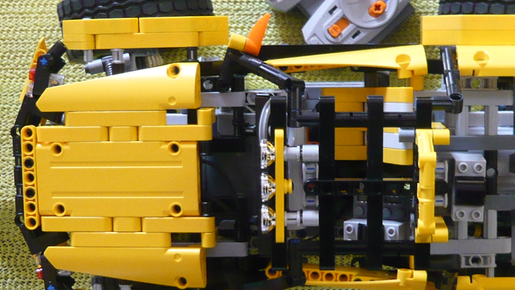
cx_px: 326
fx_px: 1133
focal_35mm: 83
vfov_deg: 14.5
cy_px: 189
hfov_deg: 25.5
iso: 200
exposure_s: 1/15
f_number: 3.1
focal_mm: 5.5
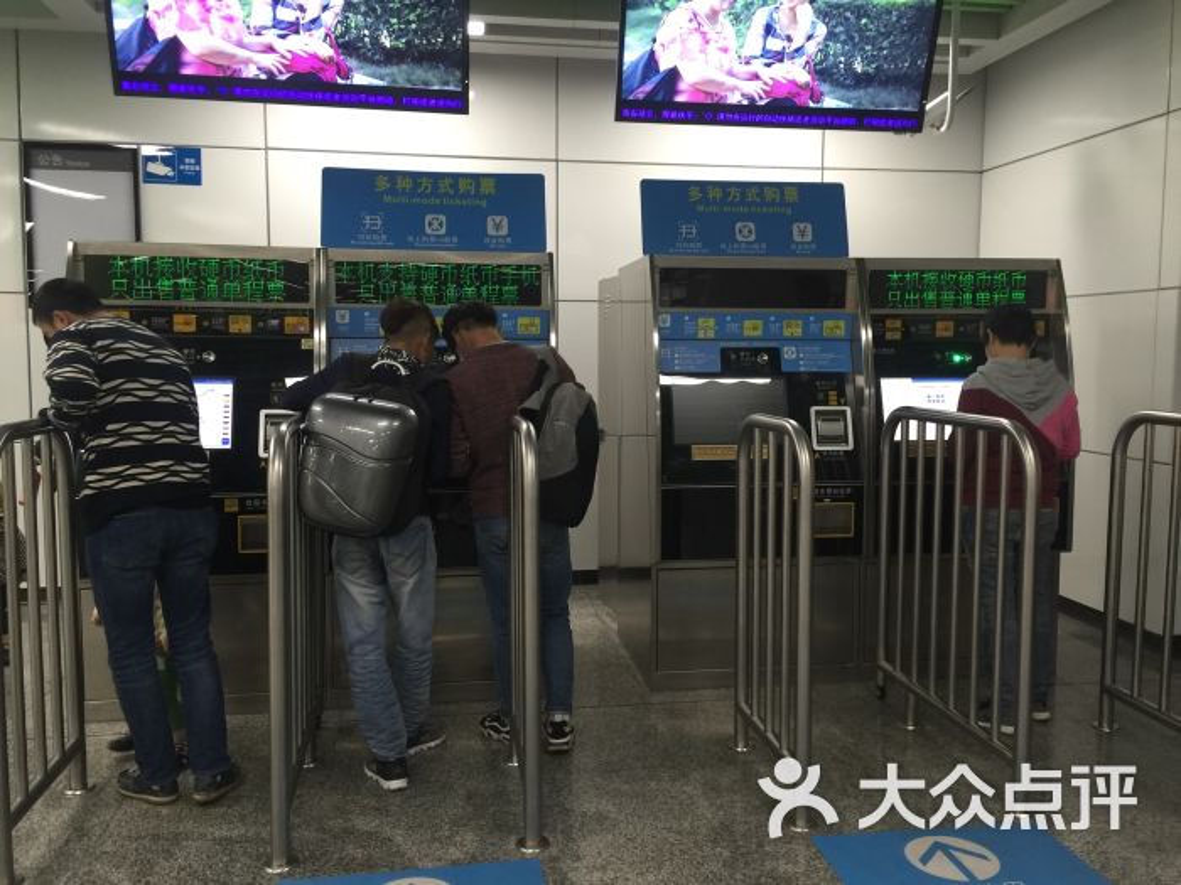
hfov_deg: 61.7
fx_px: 989
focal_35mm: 29
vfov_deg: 48.2
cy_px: 442
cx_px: 590
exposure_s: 1/17
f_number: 2.2
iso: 50
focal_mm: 4.15
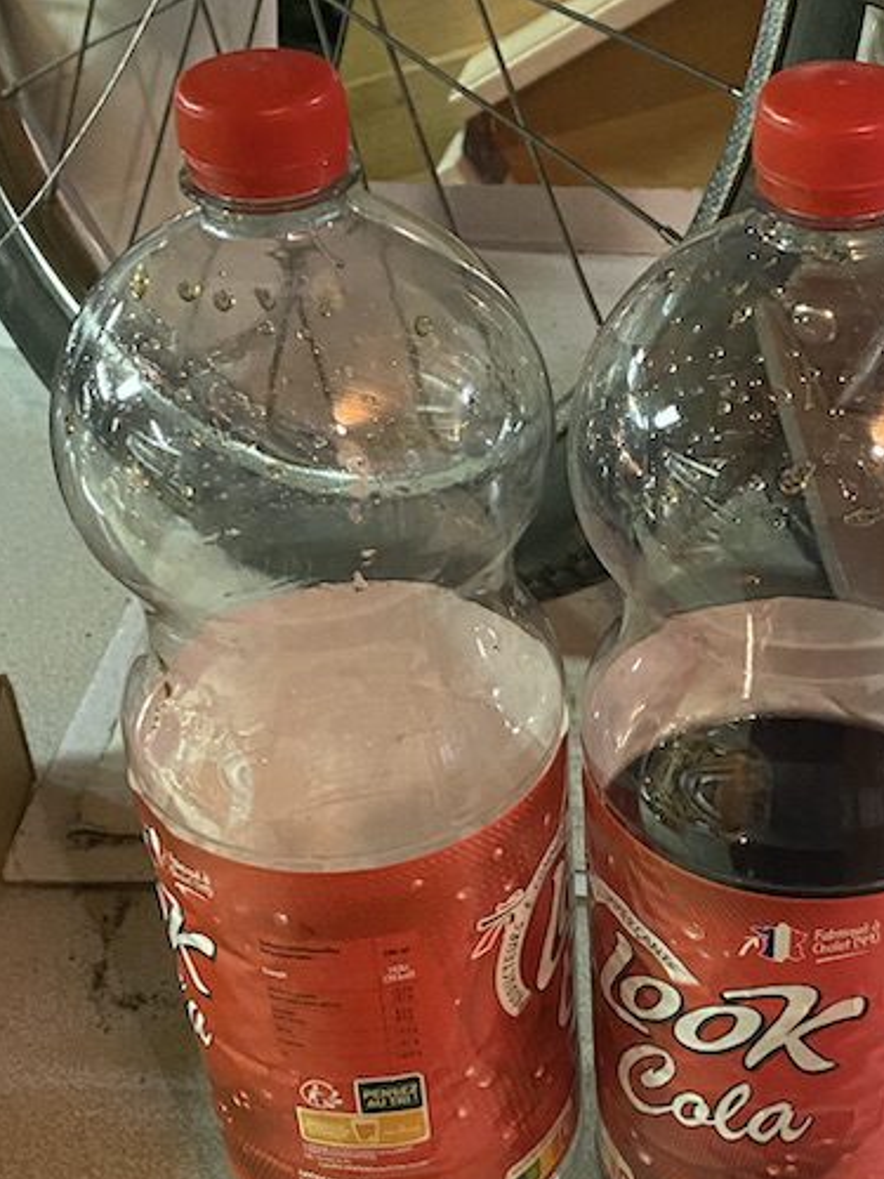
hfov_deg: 27.8
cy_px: 646
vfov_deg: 36.8
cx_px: 611
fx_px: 1771
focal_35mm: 52
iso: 640
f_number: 1.8
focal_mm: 4.25
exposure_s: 1/25
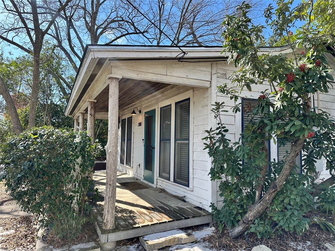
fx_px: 232
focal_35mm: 24
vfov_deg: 56.8
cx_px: 168
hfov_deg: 71.6
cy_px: 126
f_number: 1.78
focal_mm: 6.86
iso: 80
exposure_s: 1/1212
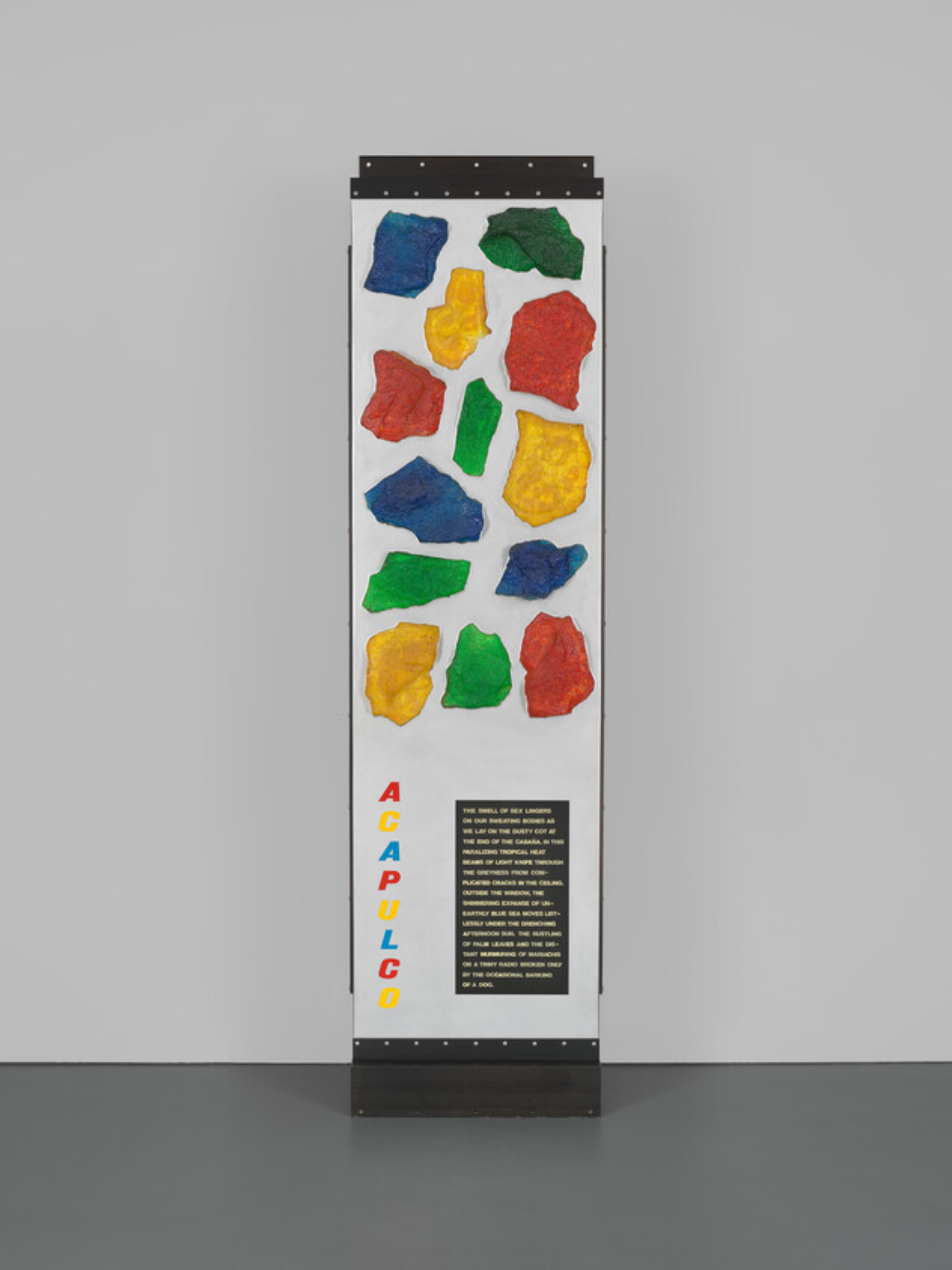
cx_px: 476
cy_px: 635
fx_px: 1871
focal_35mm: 51
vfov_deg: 37.5
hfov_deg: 28.6
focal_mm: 80
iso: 64
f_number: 8
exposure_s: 1/125
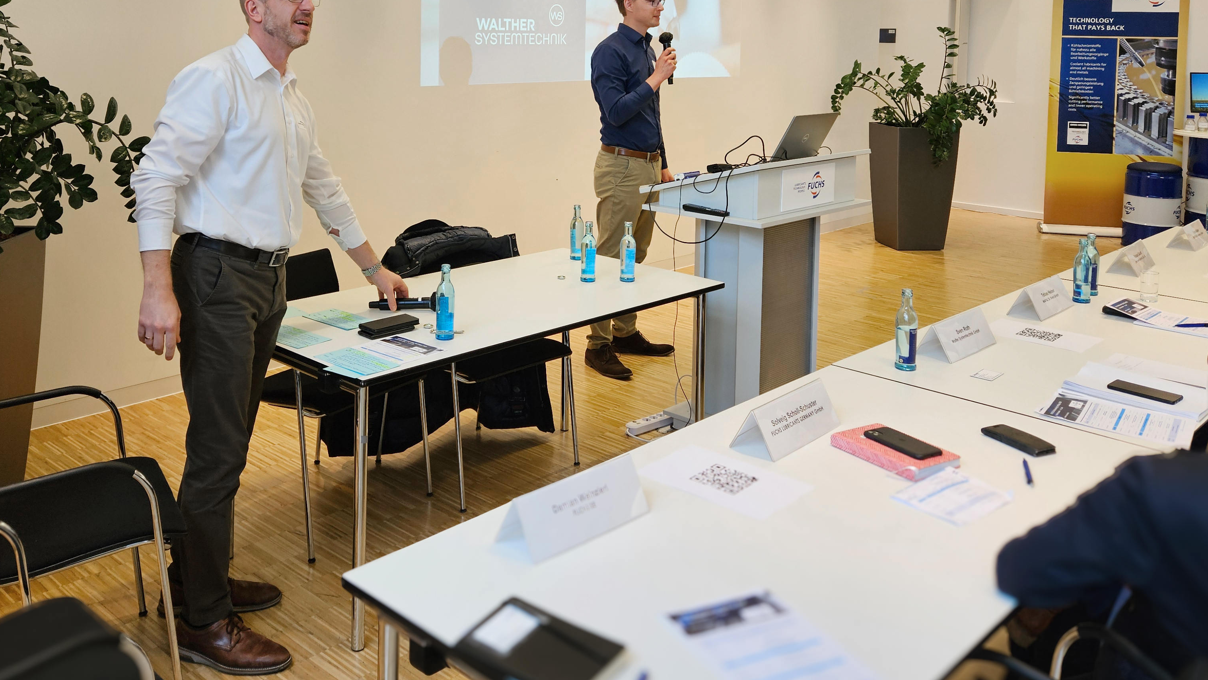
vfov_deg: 34.2
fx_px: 1057
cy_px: 102
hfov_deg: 59.4
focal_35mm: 33
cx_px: 545
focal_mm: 5.4
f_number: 1.8
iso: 64
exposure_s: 1/100
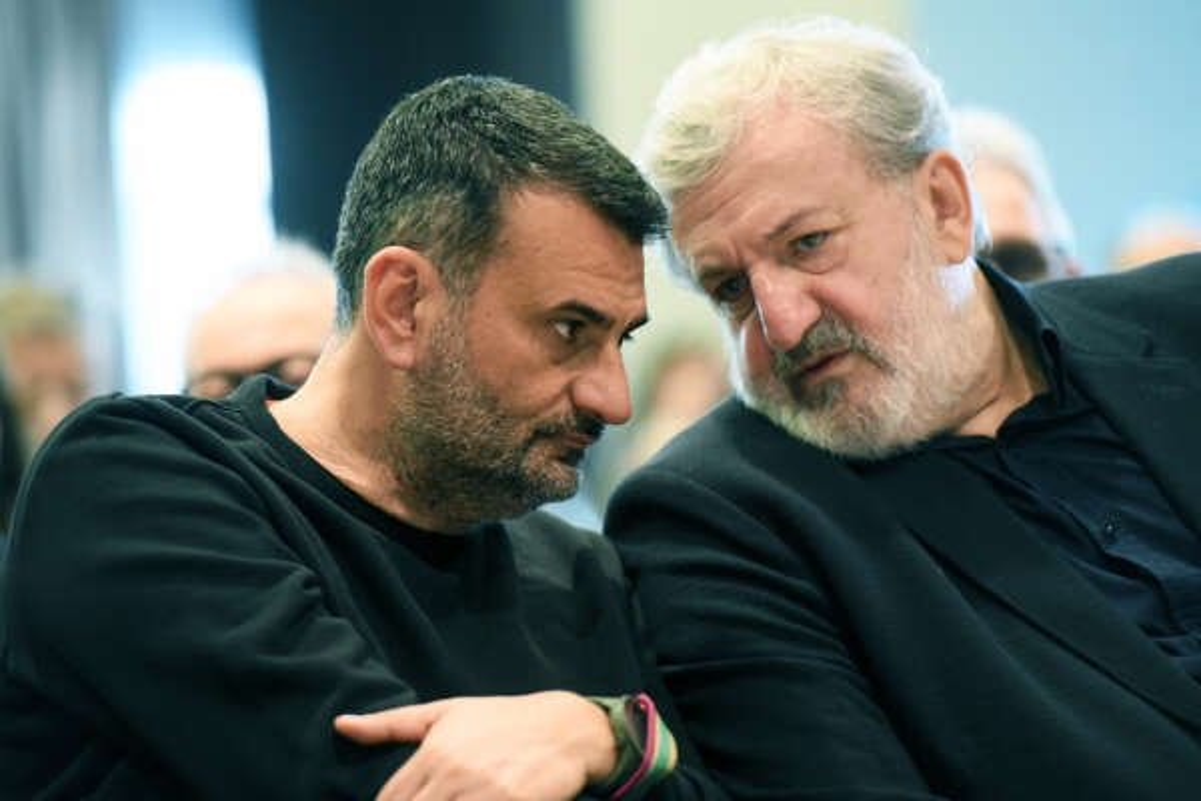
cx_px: 600
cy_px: 400
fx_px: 6672
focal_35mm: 200
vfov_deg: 6.9
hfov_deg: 10.3
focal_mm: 200
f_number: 3.5
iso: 4000
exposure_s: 1/160
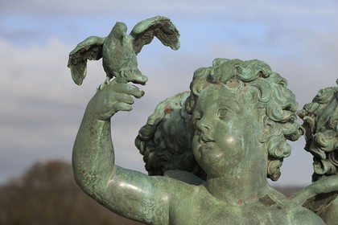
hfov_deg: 12.1
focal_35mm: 170
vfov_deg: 8.1
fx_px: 1596
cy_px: 112
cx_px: 169
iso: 200
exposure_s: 1/320
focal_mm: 170
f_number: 11
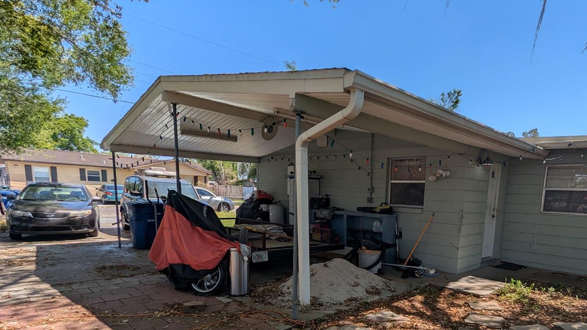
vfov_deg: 49.2
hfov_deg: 79.7
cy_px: 252
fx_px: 342
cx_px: 368
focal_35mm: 22
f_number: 2.2
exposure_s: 1/1350
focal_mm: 2.35
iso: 45
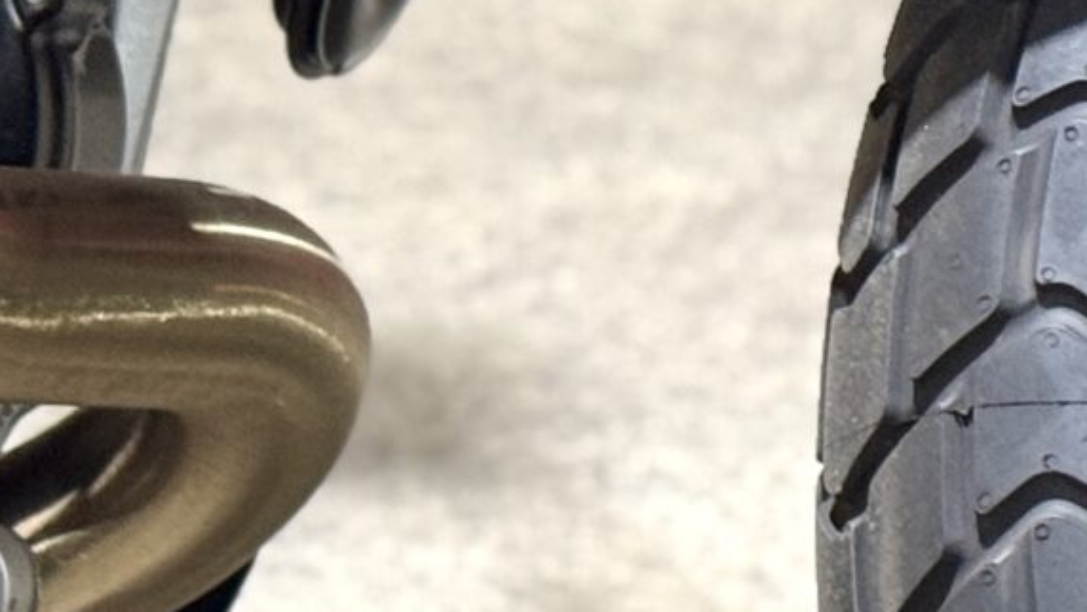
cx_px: 2263
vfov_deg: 5.2
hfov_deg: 8.7
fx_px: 6746
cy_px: 323
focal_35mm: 234
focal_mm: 6.76
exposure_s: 1/33
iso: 320
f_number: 1.78
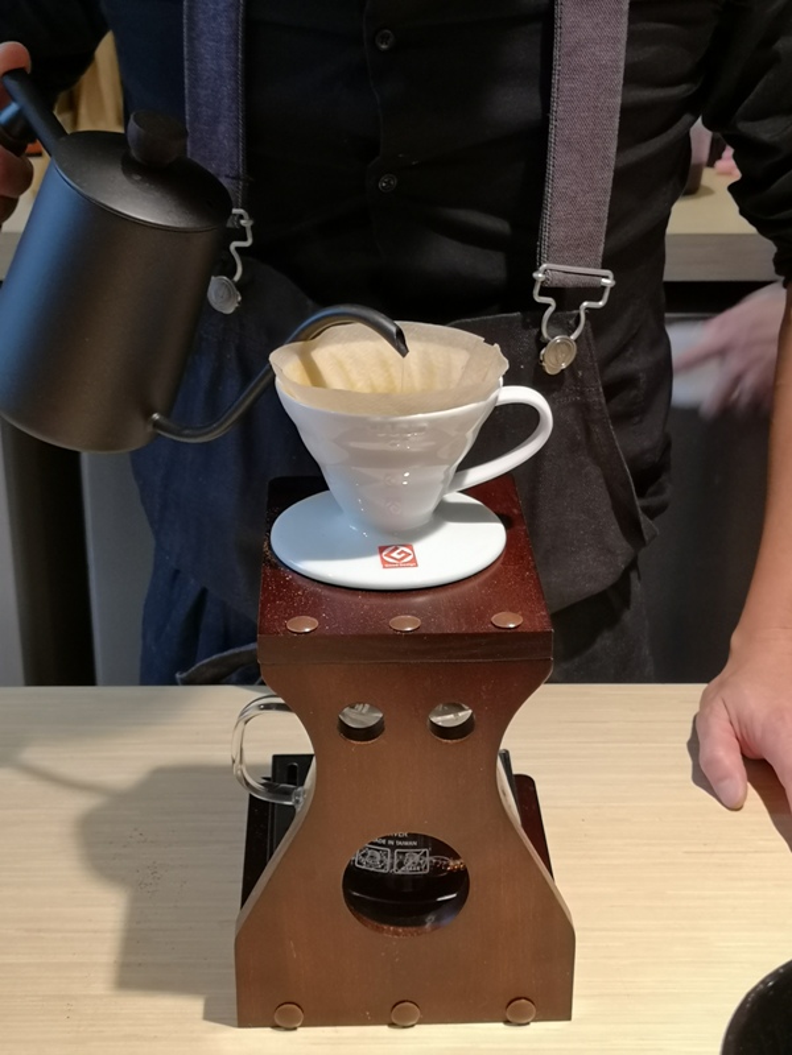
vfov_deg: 36.2
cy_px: 528
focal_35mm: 53
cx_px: 396
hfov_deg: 27.5
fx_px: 1617
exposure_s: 1/50
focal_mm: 3.95
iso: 125
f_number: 1.8
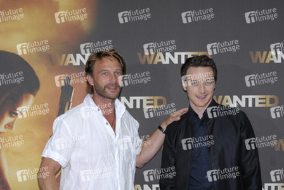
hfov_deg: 19.4
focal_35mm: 105
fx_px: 829
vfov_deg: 13.1
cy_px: 95
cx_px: 142
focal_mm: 70
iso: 640
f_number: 5.6
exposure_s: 1/125
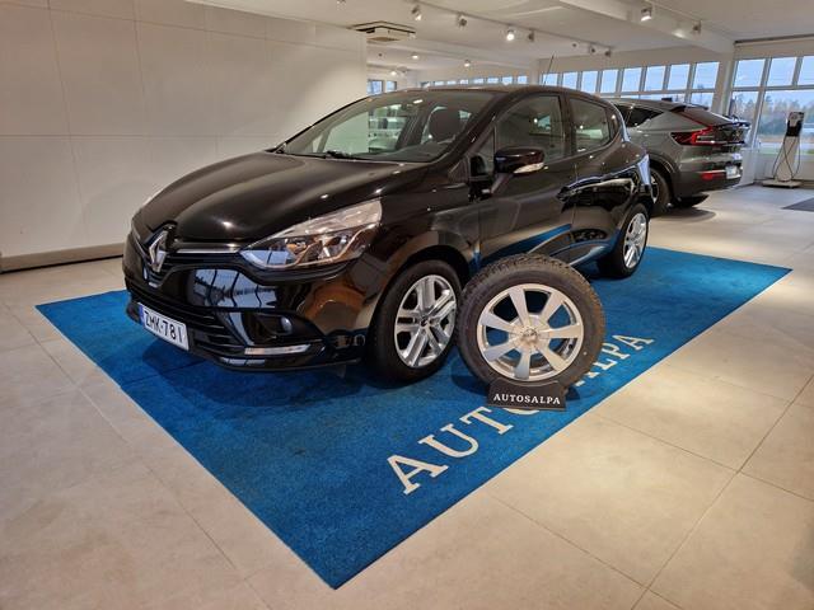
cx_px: 407
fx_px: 541
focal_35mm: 23
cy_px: 305
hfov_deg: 73.9
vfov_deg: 58.9
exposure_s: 1/55
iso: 50
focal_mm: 5.4
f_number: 1.8
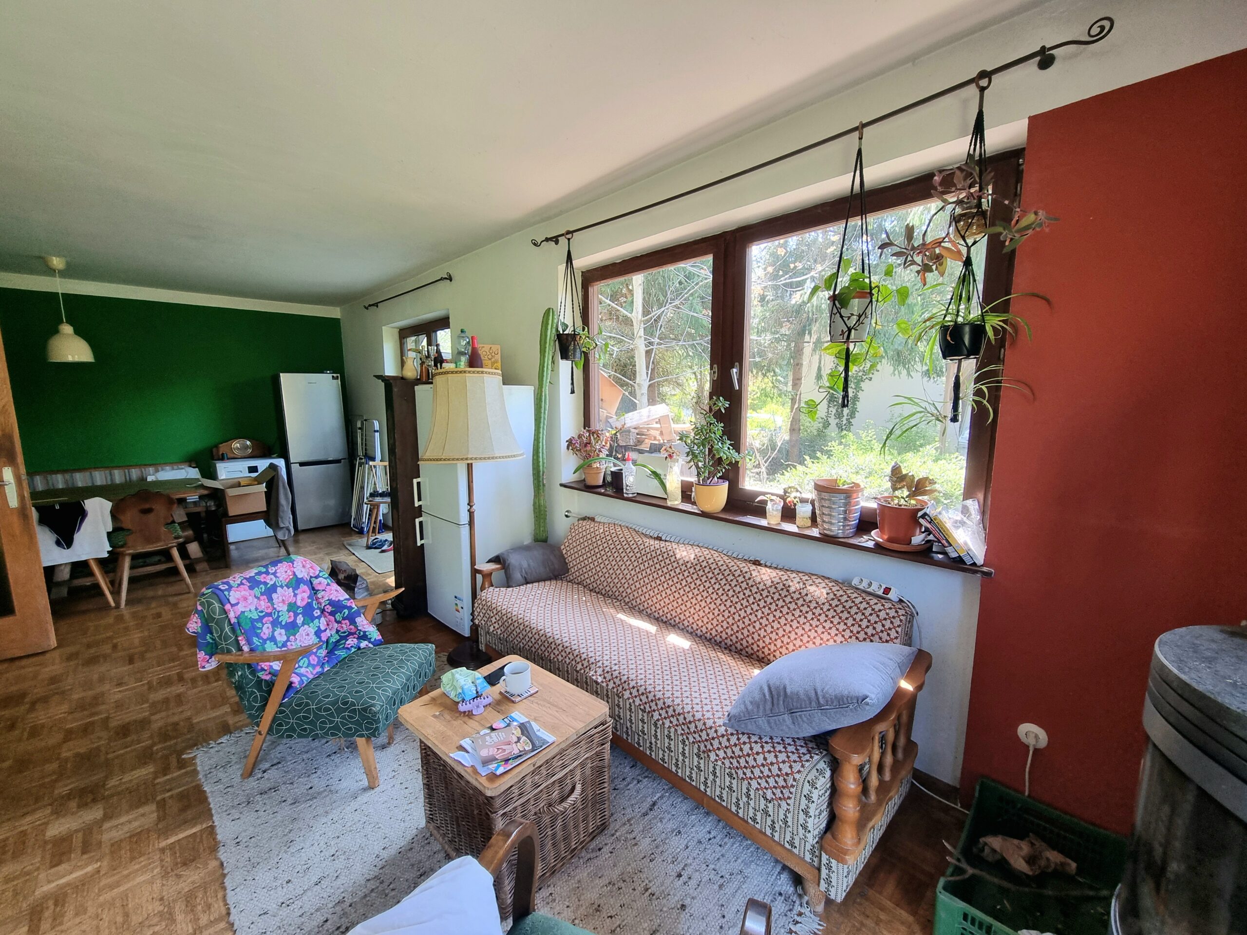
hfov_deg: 106.2
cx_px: 624
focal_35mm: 13
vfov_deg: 89.9
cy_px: 468
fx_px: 468
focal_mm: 2.2
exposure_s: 1/50
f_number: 2.2
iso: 100
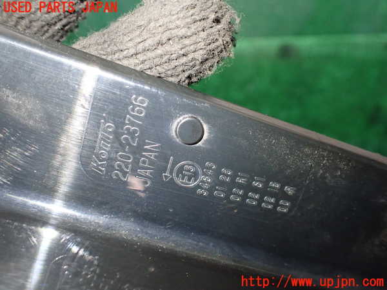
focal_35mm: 30
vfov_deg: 46.8
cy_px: 145
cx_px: 194
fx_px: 335
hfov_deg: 60.0
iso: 800
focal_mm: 5.4
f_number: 2.3
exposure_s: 1/30
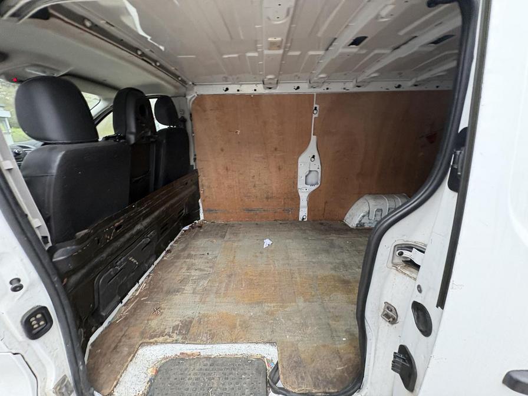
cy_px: 198
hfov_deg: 102.1
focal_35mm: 14
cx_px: 264
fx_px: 214
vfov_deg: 85.7
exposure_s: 1/60
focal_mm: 2.22
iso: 320
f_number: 2.2
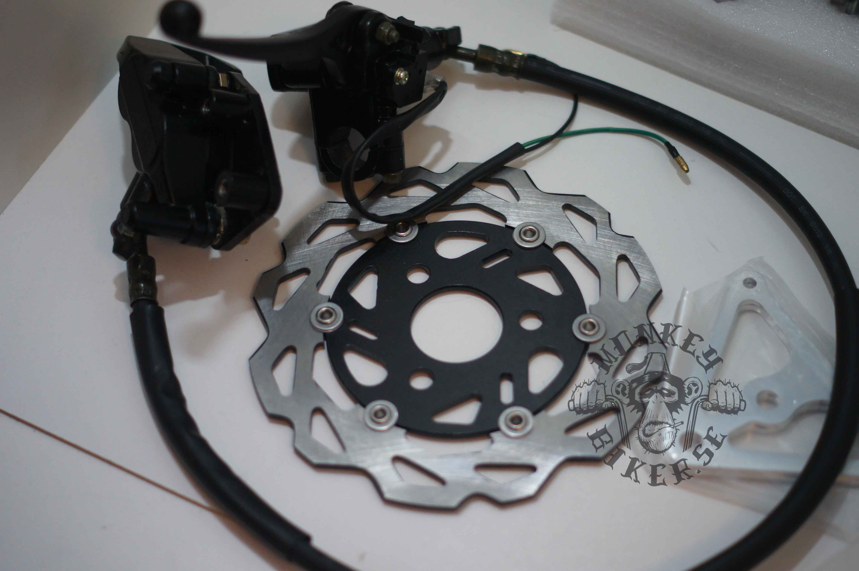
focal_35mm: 75
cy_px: 286
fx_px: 1788
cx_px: 430
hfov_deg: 27.0
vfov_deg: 18.2
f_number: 2
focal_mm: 50
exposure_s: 1/160
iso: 640
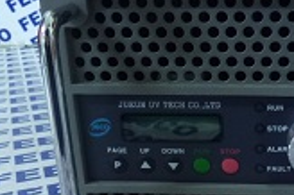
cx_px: 246
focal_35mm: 61
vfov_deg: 22.2
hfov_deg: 31.8
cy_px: 114
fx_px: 498
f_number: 3.3
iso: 250
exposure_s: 1/4
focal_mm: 4.3
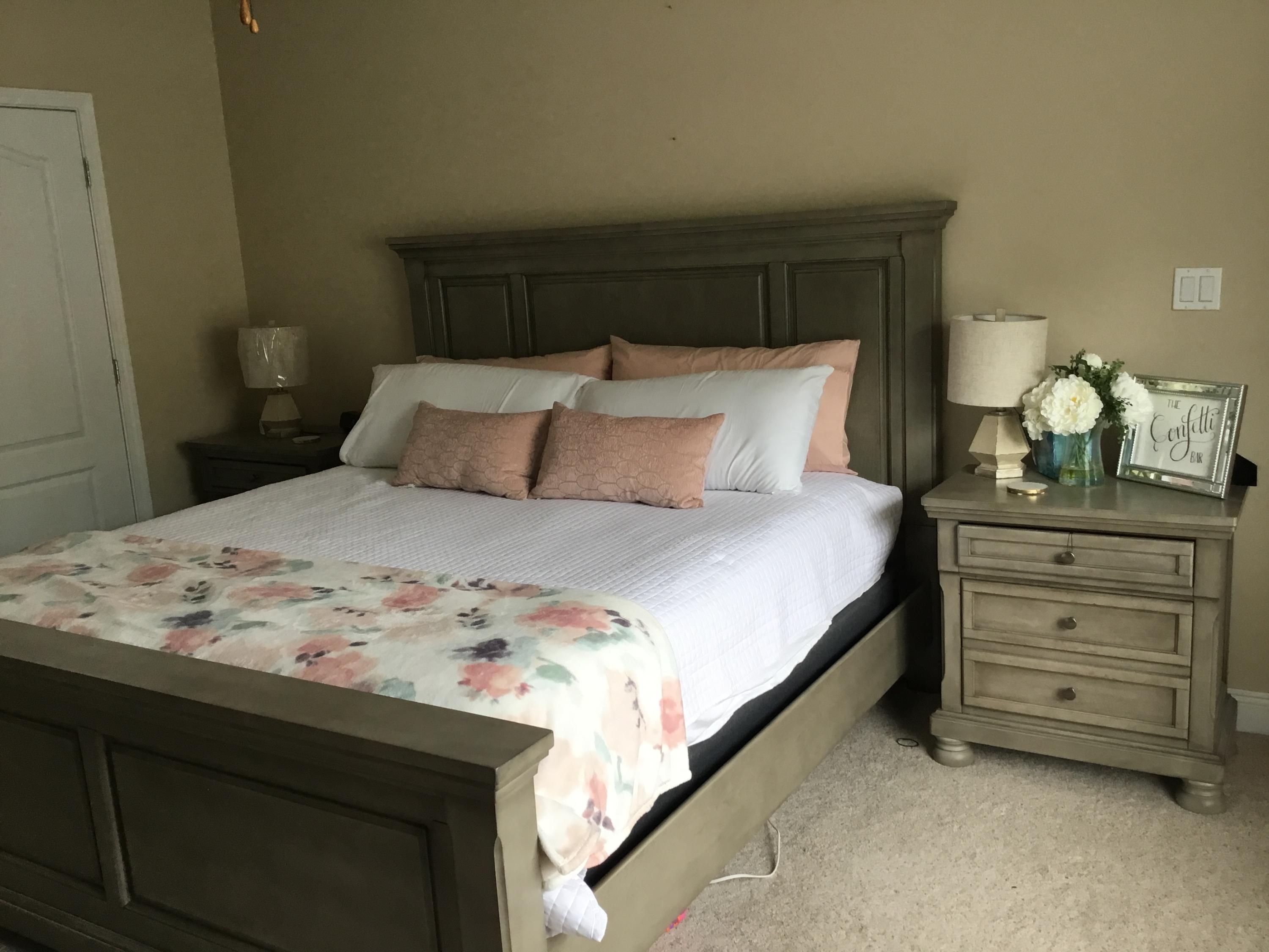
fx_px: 1136
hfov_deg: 58.4
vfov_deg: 45.4
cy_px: 476
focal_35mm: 31
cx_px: 634
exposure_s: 1/40
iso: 32
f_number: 2.4
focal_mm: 3.3
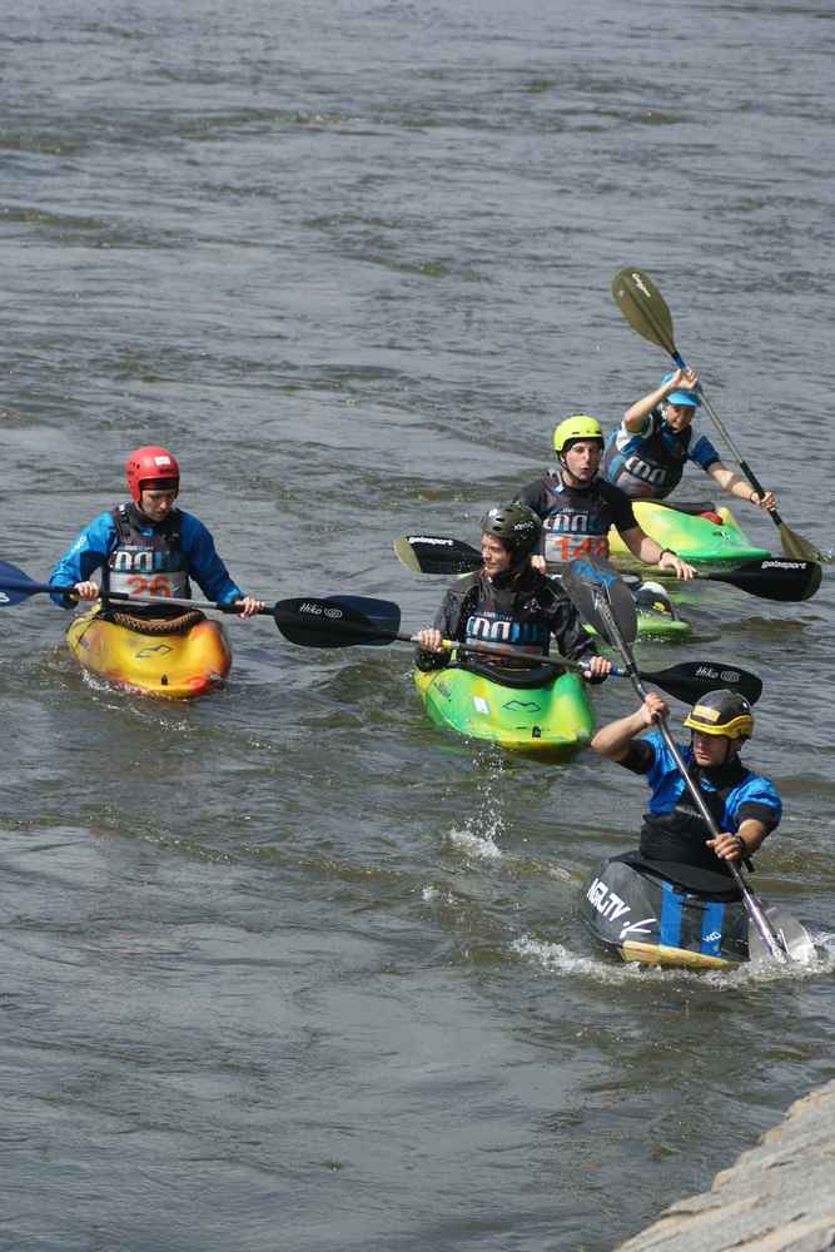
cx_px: 418
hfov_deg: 7.6
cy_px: 626
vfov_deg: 11.4
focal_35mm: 180
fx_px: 6260
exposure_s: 1/500
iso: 100
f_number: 5.6
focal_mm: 120
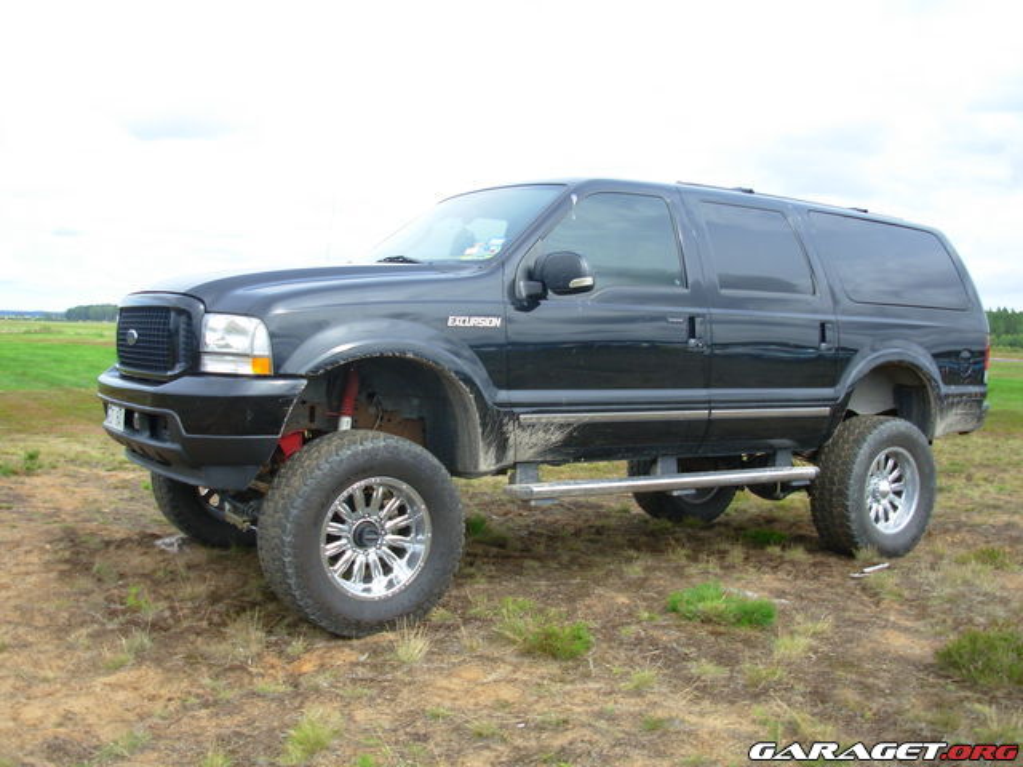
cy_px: 384
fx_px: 1123
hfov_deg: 49.0
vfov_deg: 37.7
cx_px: 512
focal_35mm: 38
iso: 50
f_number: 2.9
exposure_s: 1/406
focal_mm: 6.3
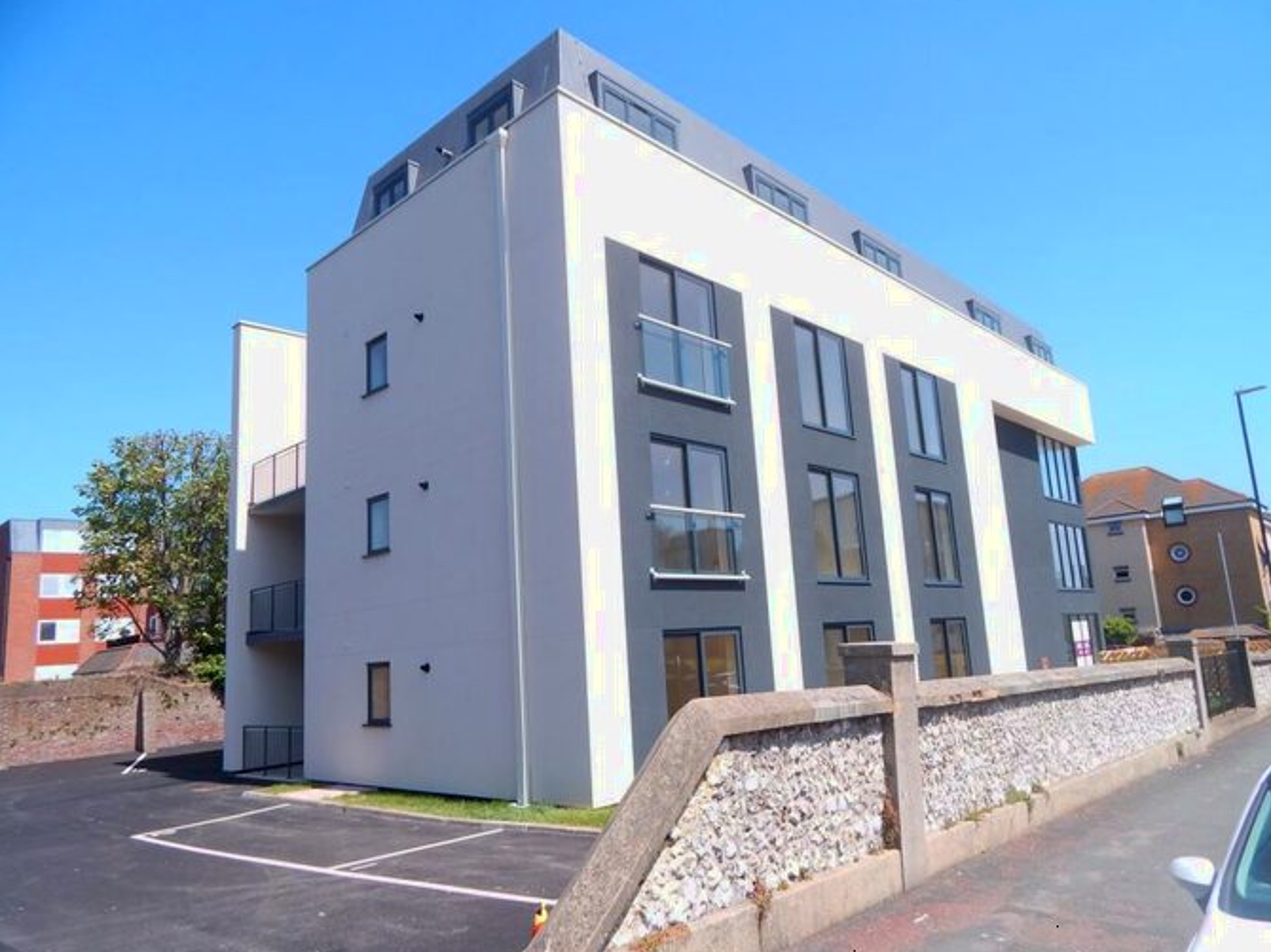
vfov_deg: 58.8
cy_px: 486
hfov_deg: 73.9
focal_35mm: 23
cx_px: 662
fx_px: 844
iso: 125
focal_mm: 4
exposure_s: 1/1250
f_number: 3
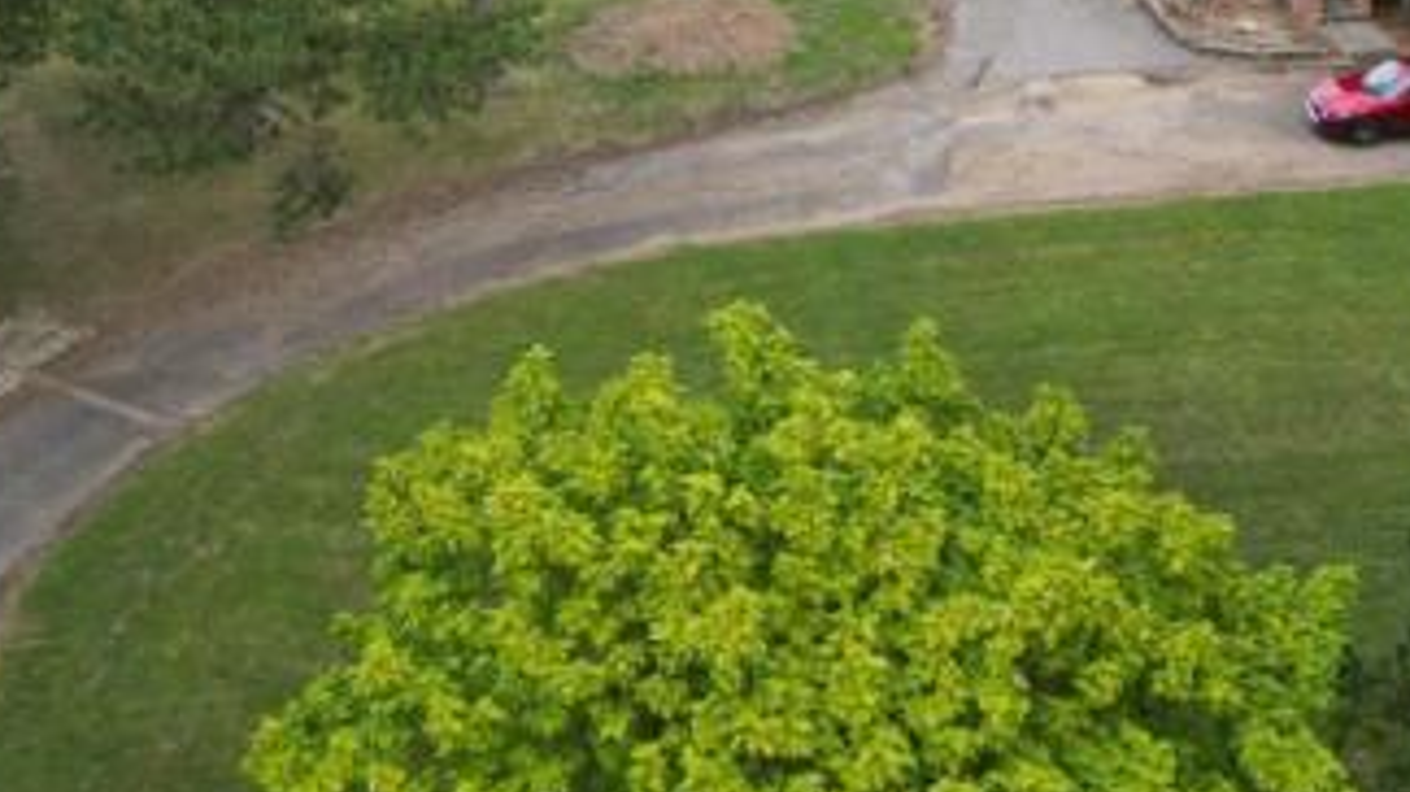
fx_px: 1757
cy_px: 28
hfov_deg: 43.5
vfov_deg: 24.4
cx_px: 855
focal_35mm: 47
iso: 150
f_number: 1.7
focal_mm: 6.72
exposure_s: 1/800
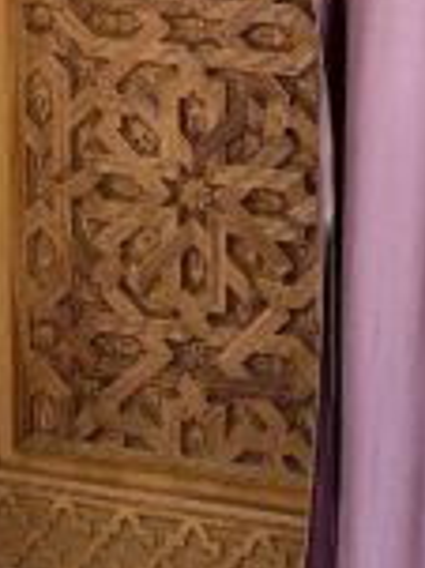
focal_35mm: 138
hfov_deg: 10.6
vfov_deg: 13.8
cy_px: -147
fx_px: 2262
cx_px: 425
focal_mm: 5.7
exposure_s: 1/60
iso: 250
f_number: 1.5
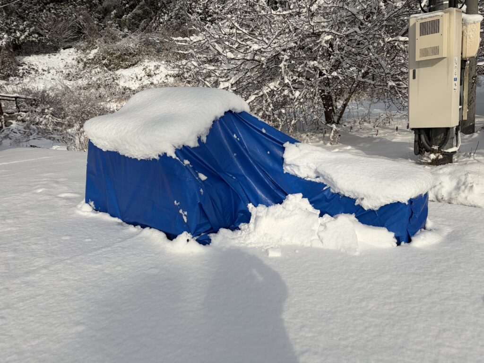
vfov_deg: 53.1
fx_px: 364
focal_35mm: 26
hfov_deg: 67.3
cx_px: 242
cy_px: 182
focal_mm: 5.96
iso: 50
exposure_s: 1/7813
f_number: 1.6
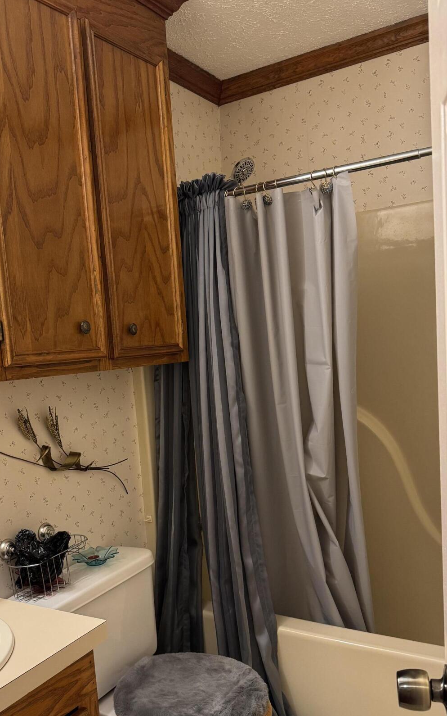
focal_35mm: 32
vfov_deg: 59.3
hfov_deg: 39.3
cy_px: 419
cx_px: 187
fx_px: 624
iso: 250
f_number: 1.78
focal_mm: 6.76
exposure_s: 1/60
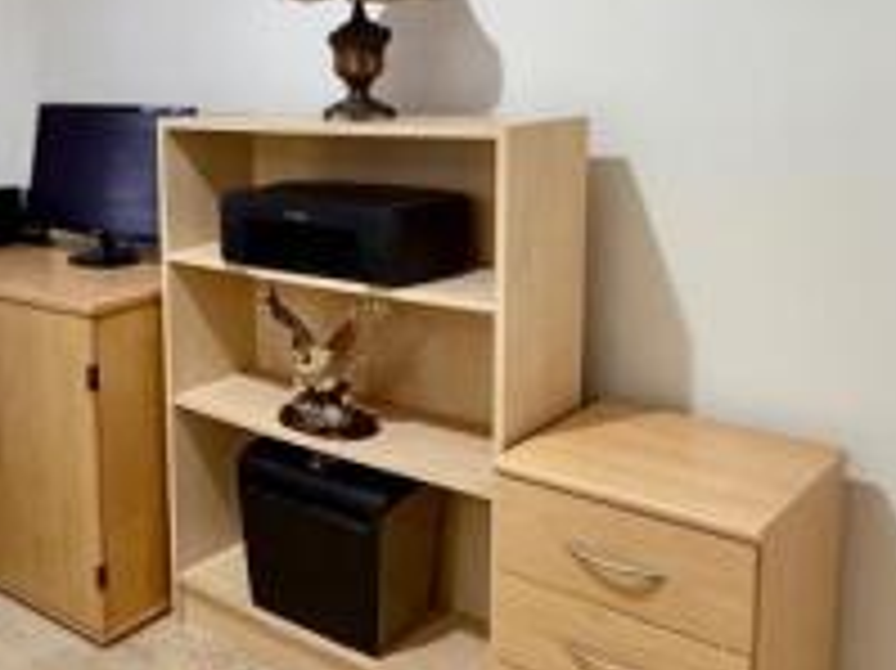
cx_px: 155
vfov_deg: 34.8
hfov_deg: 43.3
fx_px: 1061
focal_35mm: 41
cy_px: 223
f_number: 2.2
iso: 320
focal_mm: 2.22
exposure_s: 1/50
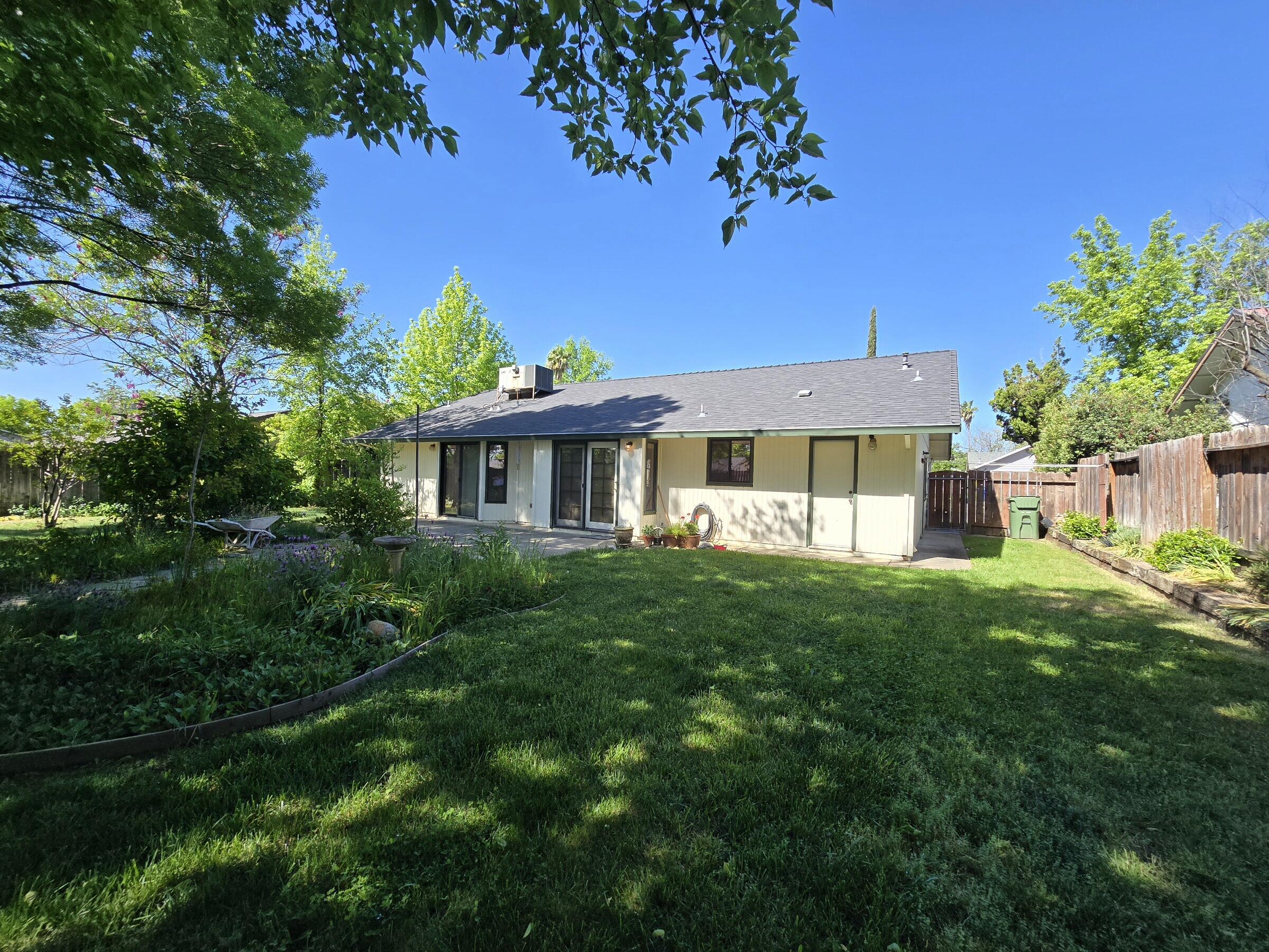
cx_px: 634
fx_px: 477
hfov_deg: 106.2
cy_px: 476
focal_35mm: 13
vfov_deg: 89.9
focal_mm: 2.2
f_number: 2.2
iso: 50
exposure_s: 1/909
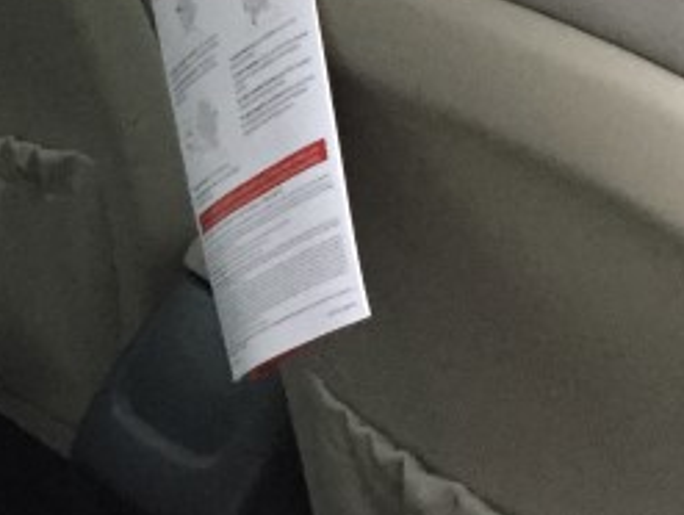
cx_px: -61
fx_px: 2375
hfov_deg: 15.9
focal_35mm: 120
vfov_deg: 12.4
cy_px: 269
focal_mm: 4.15
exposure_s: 1/15
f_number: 2.2
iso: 320
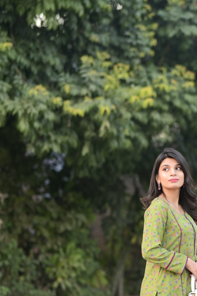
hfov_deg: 8.4
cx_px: 173
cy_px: 191
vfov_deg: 12.6
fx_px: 1340
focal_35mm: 163
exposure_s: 1/400
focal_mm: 85
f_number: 1.8
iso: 400
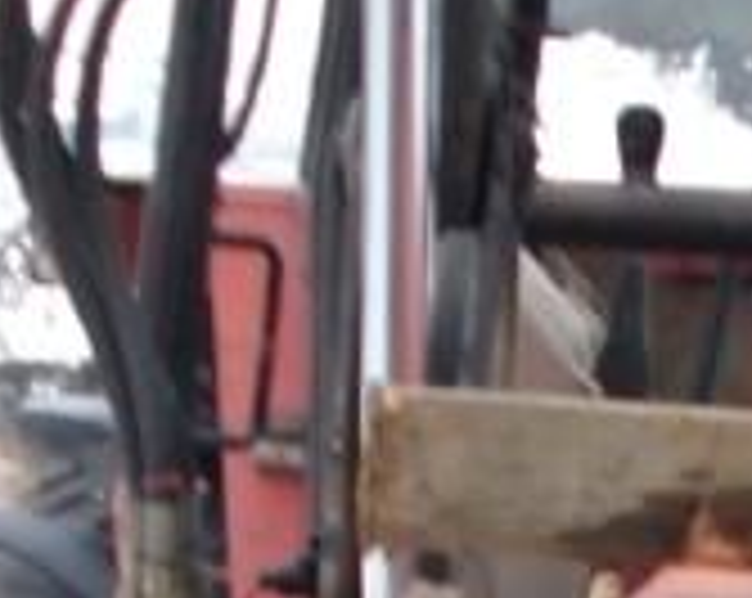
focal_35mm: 192
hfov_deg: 9.9
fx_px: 4266
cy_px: 1250
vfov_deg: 7.7
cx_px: 1004
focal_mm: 5.7
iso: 80
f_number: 2.9
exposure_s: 1/131
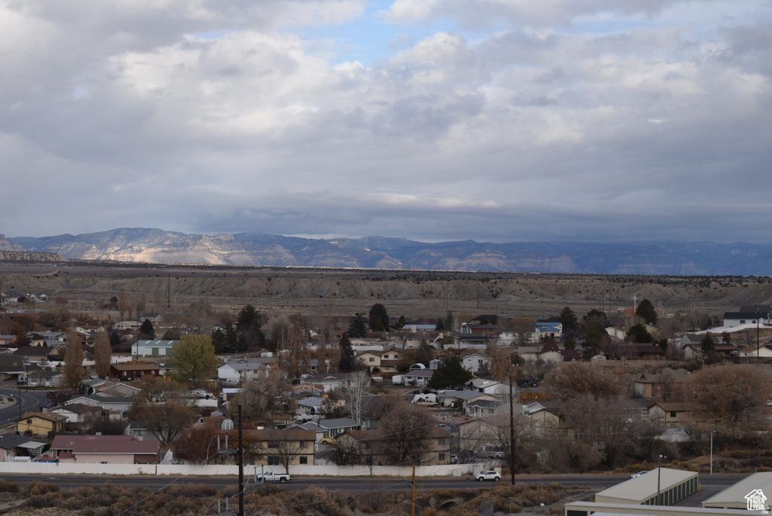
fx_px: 1771
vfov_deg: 16.6
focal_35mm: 82
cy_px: 258
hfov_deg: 24.6
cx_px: 386
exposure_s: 1/200
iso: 100
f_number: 8
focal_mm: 55
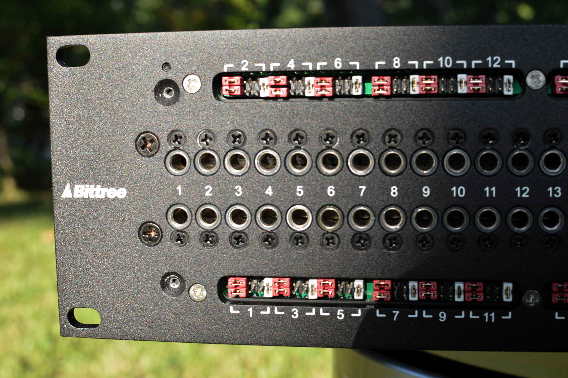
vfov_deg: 25.7
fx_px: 827
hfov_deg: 37.9
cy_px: 189
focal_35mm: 52
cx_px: 284
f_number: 8
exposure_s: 1/100
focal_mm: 35
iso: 400
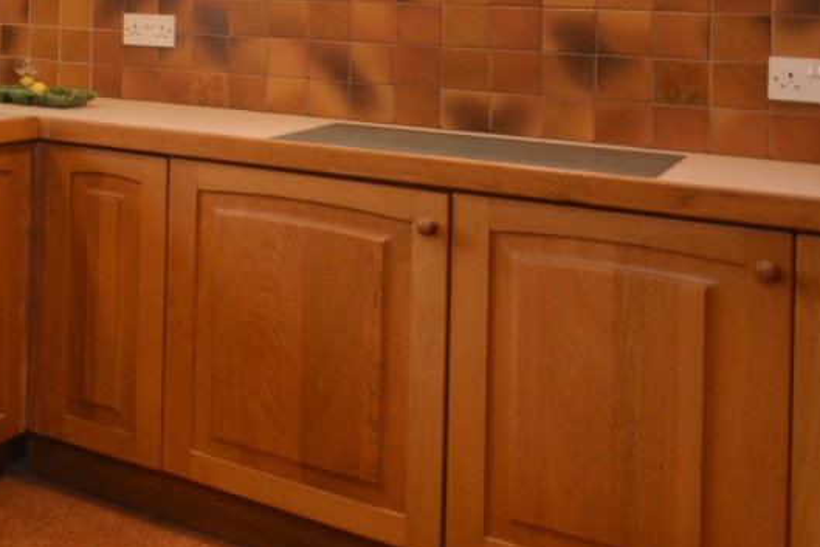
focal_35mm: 51
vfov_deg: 24.3
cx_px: -243
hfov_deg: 30.7
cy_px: -88
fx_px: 1162
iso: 320
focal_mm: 10
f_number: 4
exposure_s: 1/60
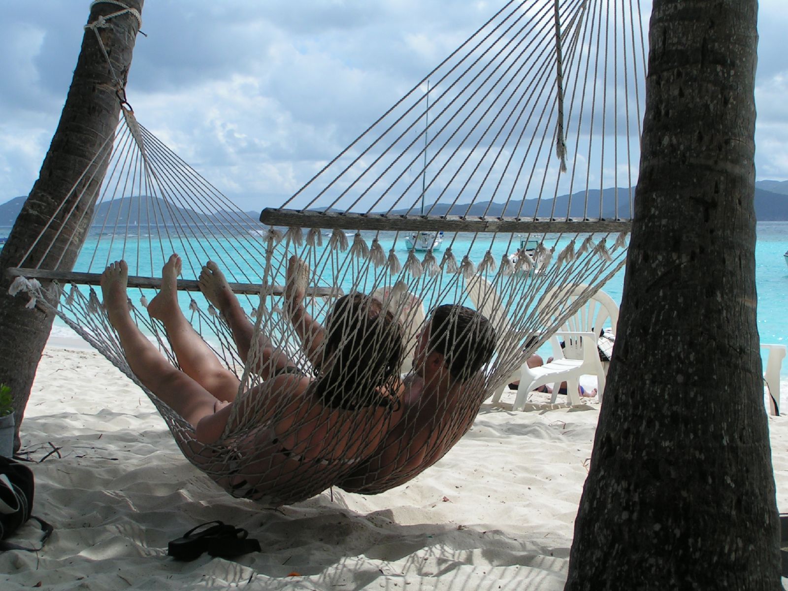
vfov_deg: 27.0
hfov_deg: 35.5
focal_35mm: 54
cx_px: 394
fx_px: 1229
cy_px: 296
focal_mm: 8.3
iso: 50
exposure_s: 1/640
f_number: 6.3
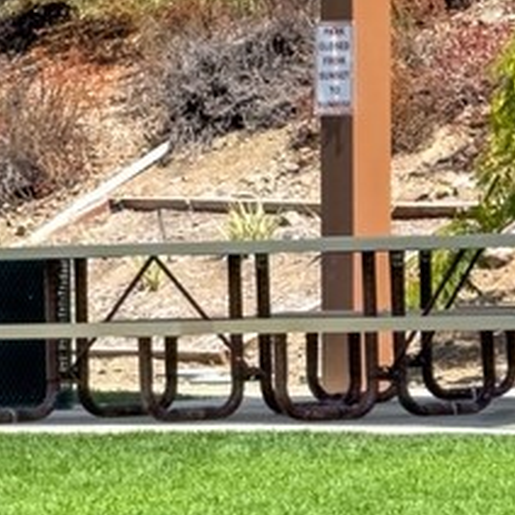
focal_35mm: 513
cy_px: -51
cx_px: 561
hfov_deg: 3.4
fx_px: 8635
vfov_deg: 3.4
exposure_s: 1/1600
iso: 64
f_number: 2.8
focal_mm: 15.66
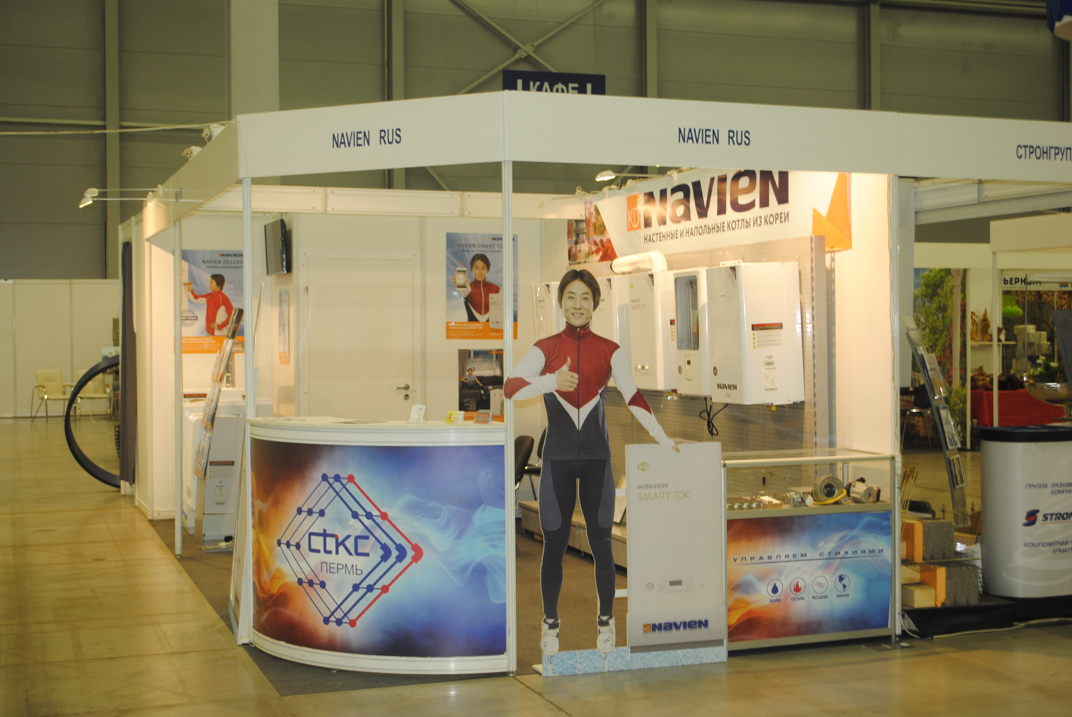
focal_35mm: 48
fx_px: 1431
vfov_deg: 28.2
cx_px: 536
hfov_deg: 41.1
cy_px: 358
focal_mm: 32
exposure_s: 1/13
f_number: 4.8
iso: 200
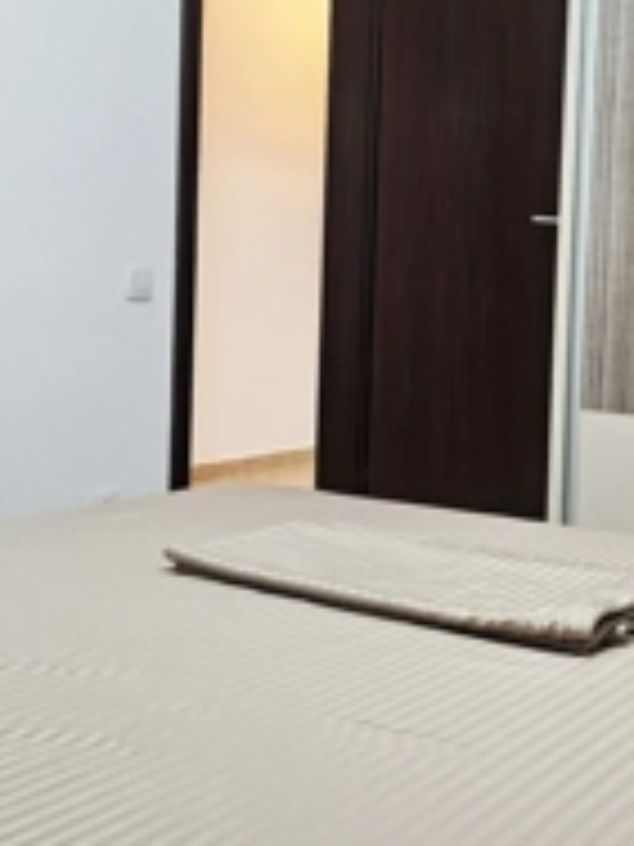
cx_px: 445
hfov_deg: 29.4
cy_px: 333
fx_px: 1197
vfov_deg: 38.7
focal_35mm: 49
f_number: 1.8
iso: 320
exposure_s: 1/101
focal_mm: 5.4
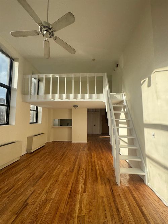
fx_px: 91
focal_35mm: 14
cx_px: 84
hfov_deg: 85.7
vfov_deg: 102.1
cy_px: 112
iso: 40
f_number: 2.2
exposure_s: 1/631
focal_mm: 2.22
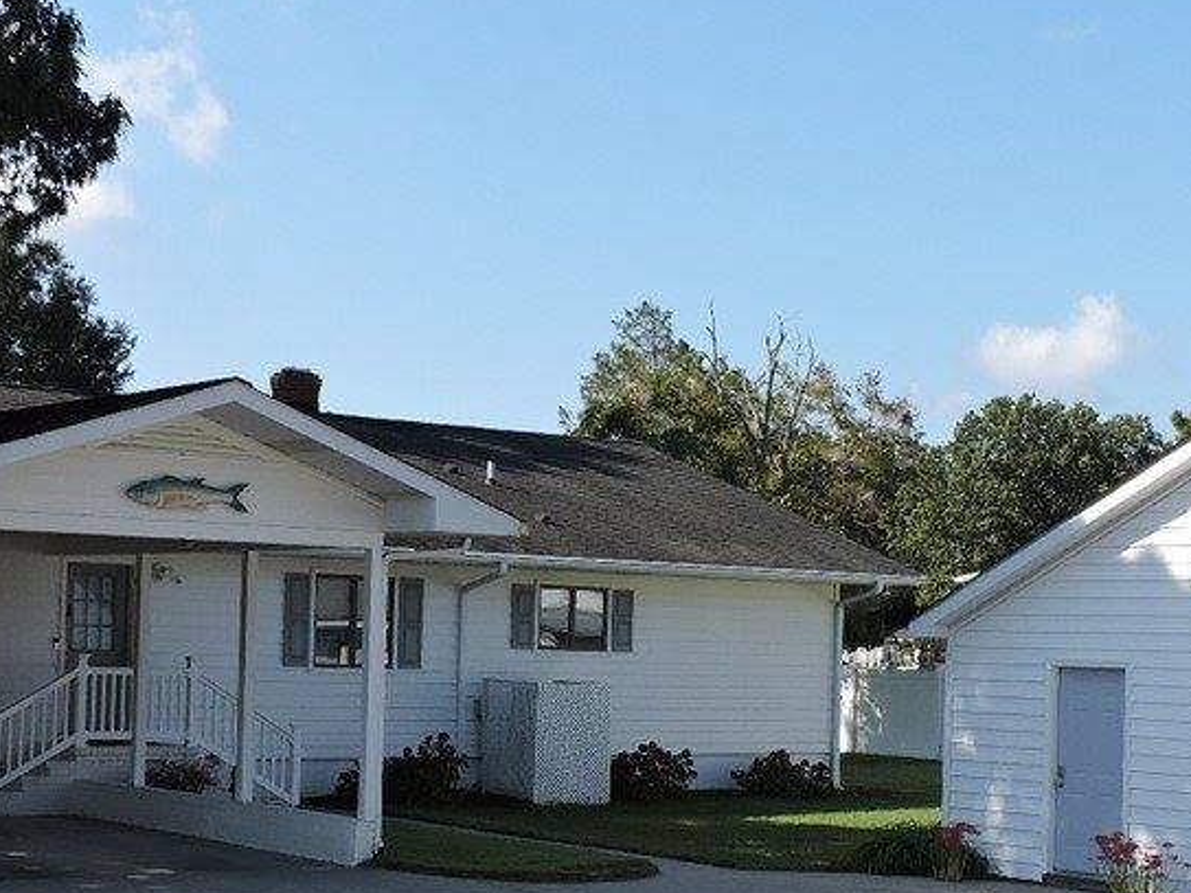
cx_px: 645
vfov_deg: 22.1
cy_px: 606
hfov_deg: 29.4
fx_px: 2270
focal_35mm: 66
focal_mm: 6.2
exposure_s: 1/1250
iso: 140
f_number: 3.3
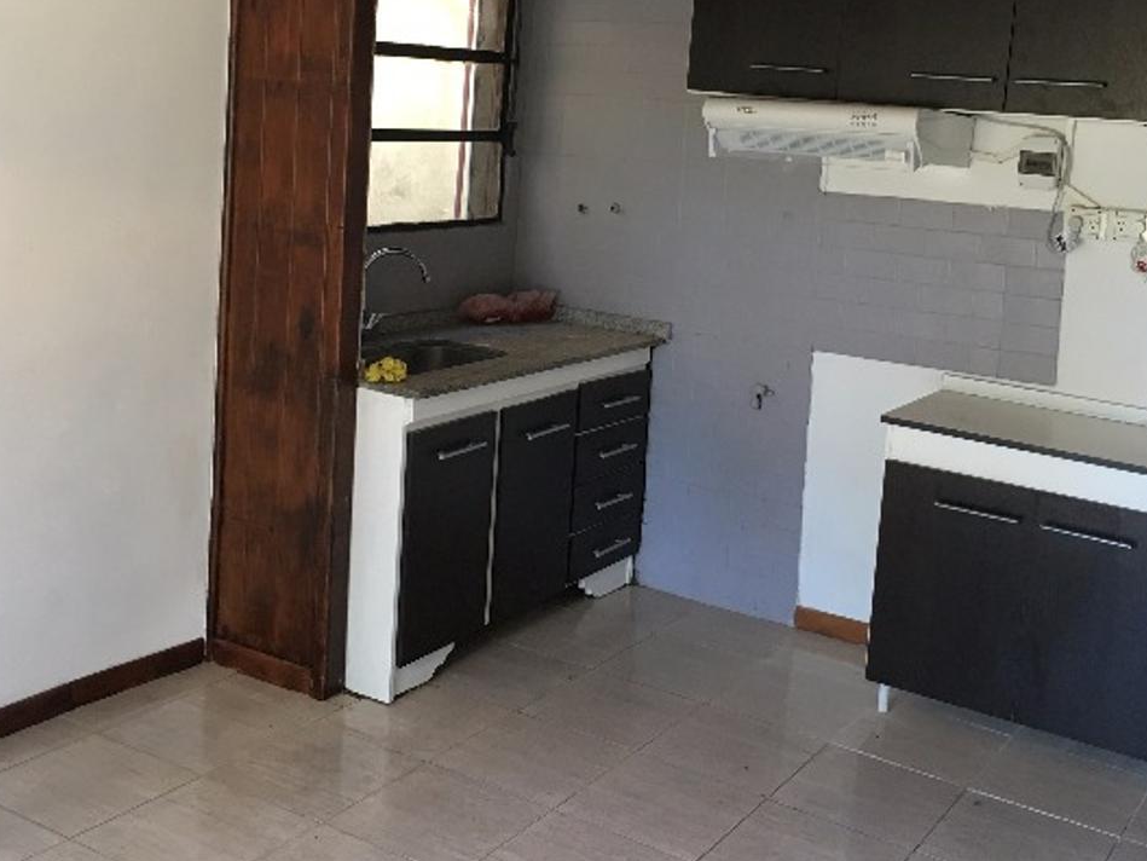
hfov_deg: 42.9
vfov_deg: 32.6
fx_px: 1458
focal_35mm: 44
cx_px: 643
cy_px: 278
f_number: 2.2
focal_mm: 4.15
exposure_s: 1/33
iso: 100
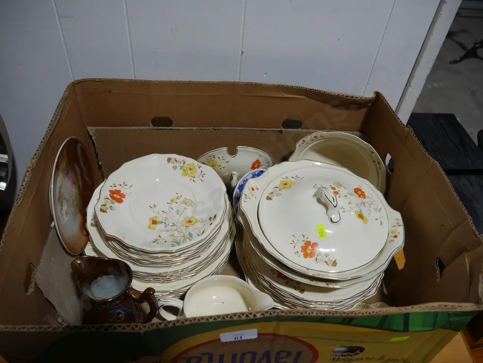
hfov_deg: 63.4
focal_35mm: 28
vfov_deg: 49.8
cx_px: 242
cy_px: 182
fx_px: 391
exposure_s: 1/160
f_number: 4
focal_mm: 14
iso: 200
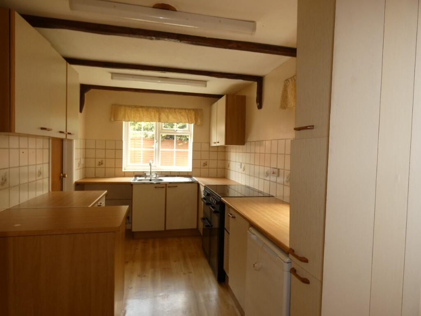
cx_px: 210
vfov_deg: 66.0
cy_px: 158
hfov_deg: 81.7
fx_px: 243
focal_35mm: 20
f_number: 2.8
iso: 80
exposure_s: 1/25
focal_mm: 3.6
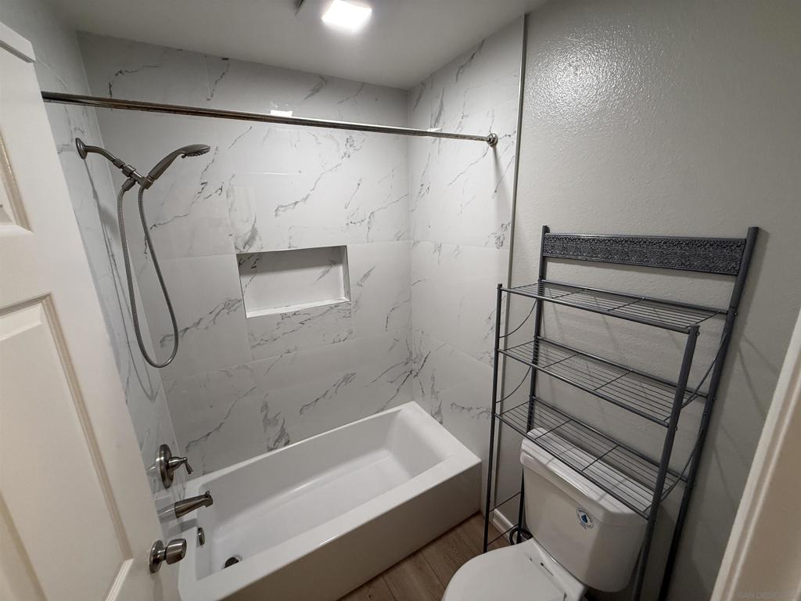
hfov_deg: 102.1
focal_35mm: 14
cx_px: 400
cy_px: 300
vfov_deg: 85.7
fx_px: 324
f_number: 2.2
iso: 200
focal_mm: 2.22
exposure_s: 1/120
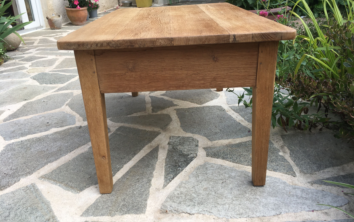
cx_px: 178
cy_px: 115
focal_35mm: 31
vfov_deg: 40.6
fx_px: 299
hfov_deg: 61.2
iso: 25
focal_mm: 4.15
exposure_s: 1/527
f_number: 2.2
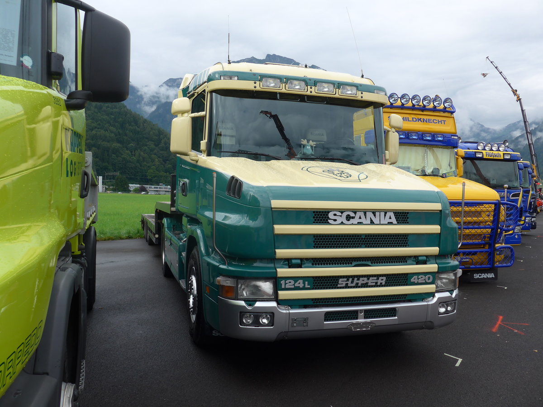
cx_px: 272
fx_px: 455
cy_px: 204
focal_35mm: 29
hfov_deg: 61.7
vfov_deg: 48.2
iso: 80
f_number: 2.8
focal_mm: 6
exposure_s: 1/640
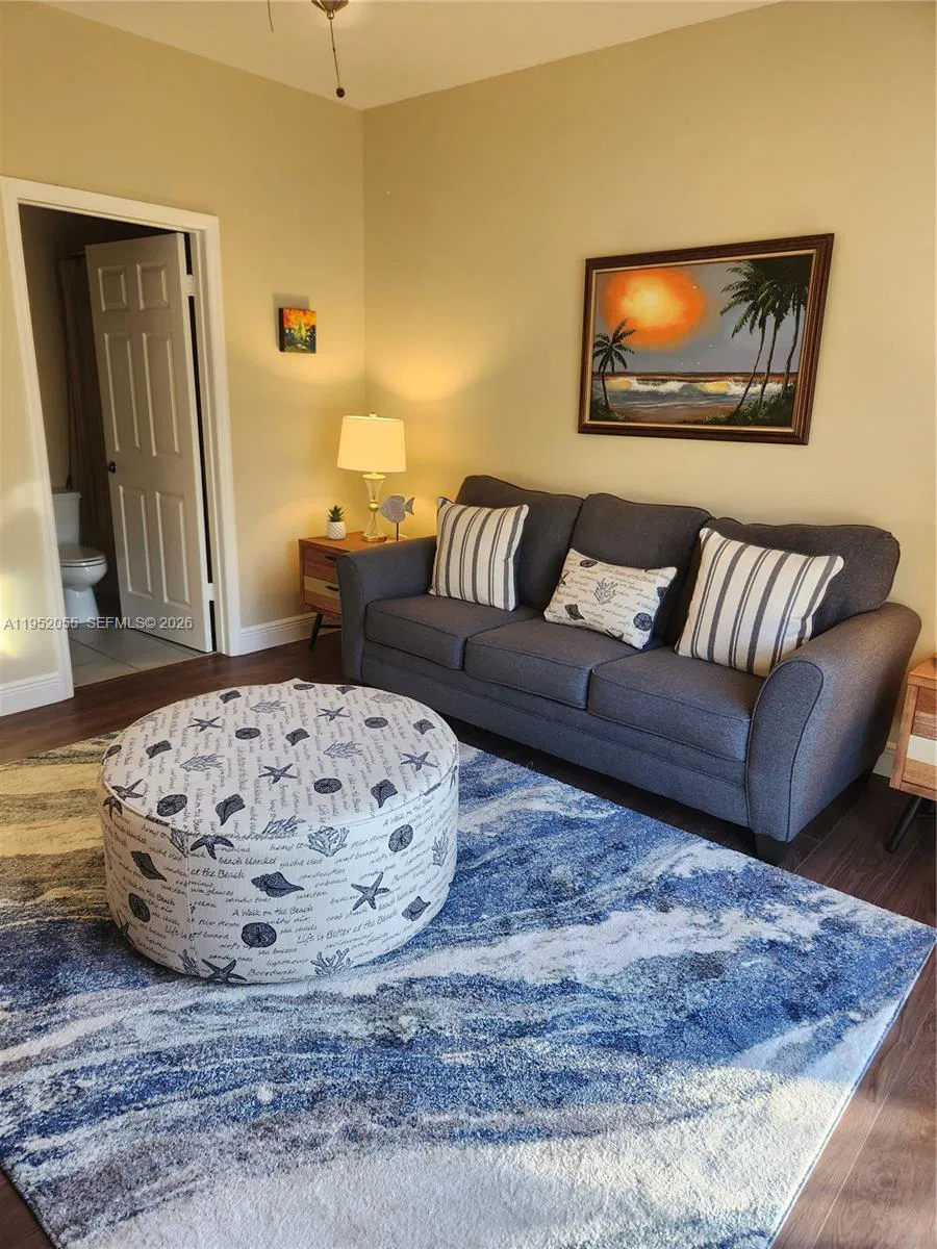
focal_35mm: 23
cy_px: 624
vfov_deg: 73.9
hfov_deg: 58.9
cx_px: 468
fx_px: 830
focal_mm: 5.4
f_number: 1.8
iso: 160
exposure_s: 1/120
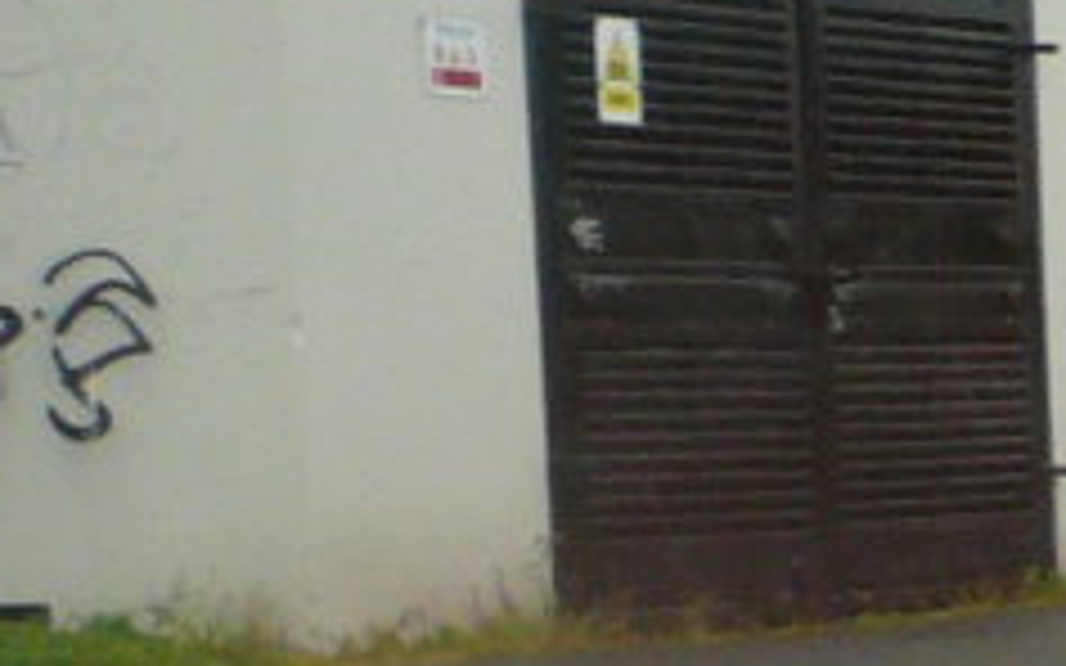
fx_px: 5809
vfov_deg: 6.4
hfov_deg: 8.6
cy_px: 1192
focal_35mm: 200
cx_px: 3310
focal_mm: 4.6
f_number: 2.8
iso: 100
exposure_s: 1/200
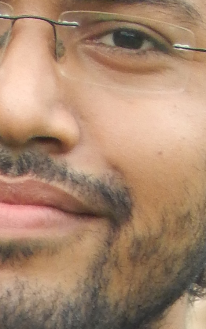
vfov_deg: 1.1
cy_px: 548
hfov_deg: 0.7
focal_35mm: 1900
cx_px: -78
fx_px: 17078
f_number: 5.7
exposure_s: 1/125
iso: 220
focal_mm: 62.2
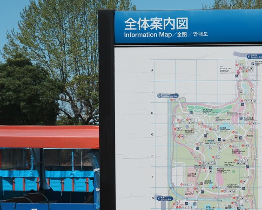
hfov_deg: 26.8
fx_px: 512
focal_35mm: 66
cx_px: 276
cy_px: 160
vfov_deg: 22.9
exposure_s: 1/500
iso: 100
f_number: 8
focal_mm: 33
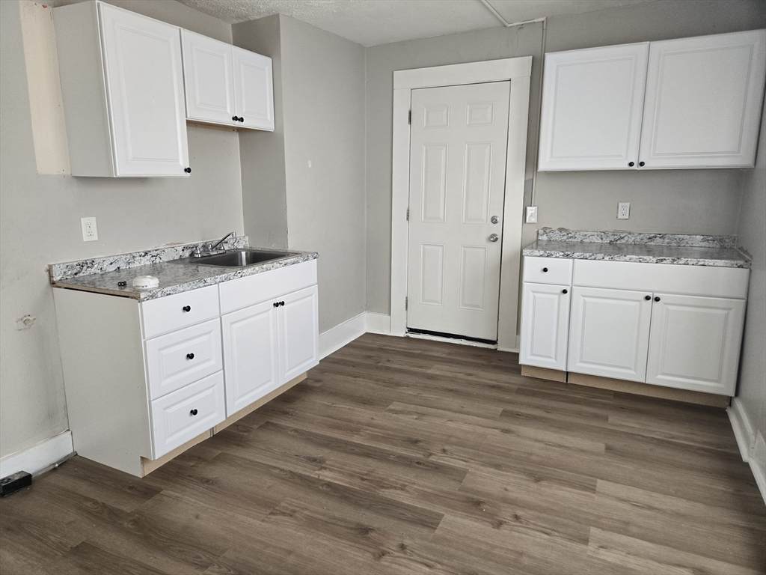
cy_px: 288
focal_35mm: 23
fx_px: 509
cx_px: 383
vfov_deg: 58.9
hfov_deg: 73.9
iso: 200
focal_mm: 5.4
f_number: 1.8
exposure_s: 1/180
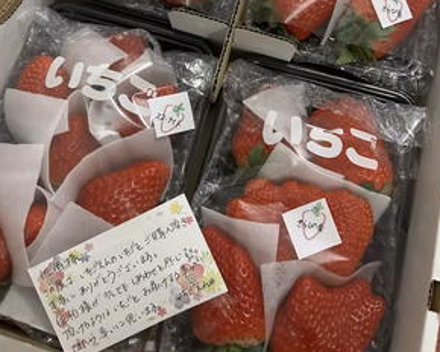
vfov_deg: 40.4
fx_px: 456
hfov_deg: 51.5
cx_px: 223
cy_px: 68
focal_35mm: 35
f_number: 1.5
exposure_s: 1/36
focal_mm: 5.7
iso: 640
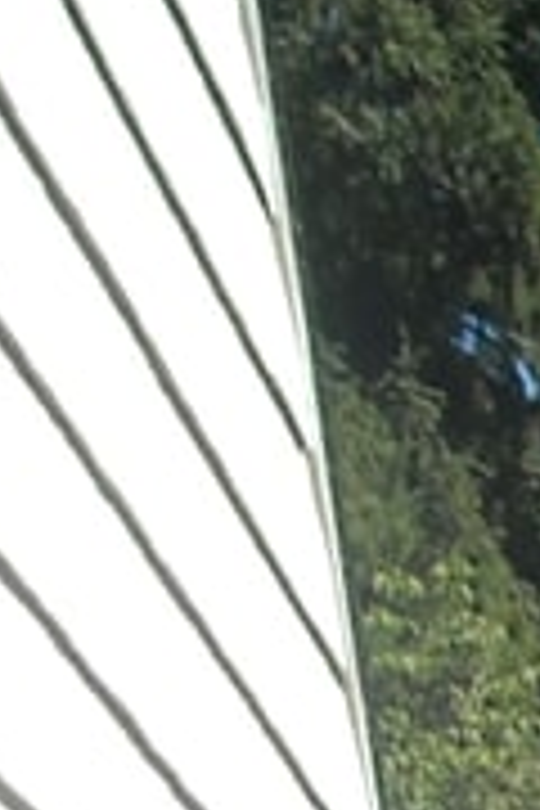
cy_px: 1935
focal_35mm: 270
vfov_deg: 7.2
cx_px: 1721
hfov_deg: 4.8
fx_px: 6075
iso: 64
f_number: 5.6
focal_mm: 5.7
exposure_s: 1/201
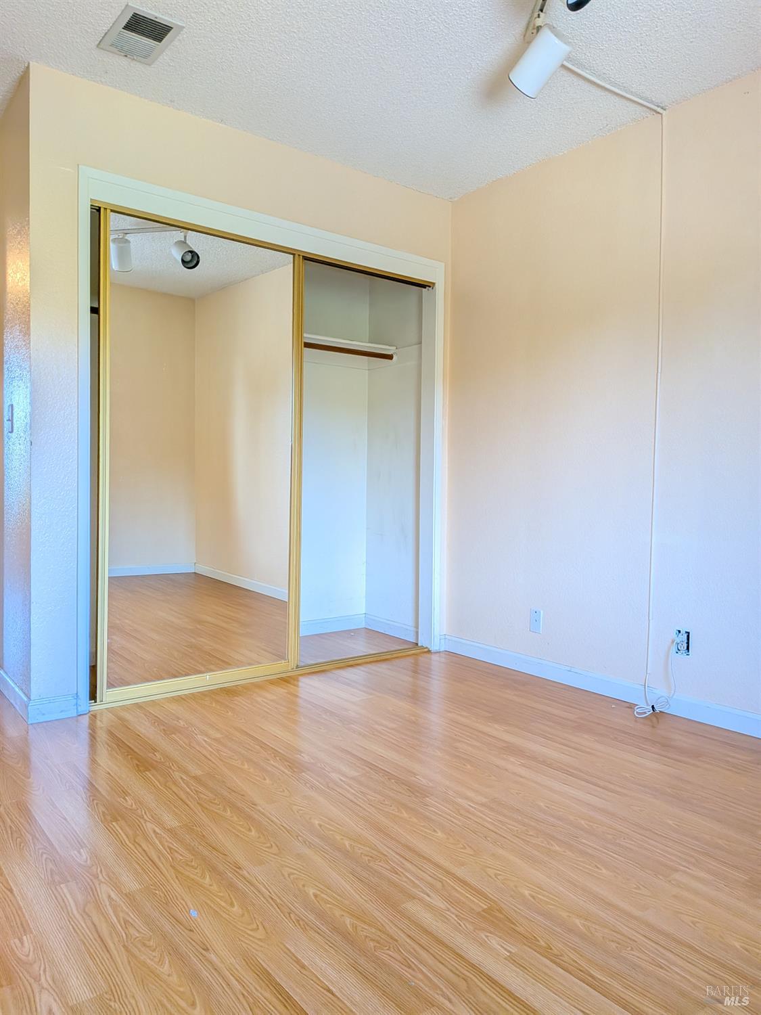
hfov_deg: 56.8
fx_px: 703
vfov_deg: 71.6
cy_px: 508
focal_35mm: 24
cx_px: 380
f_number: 1.7
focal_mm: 4.53
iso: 120
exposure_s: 1/50
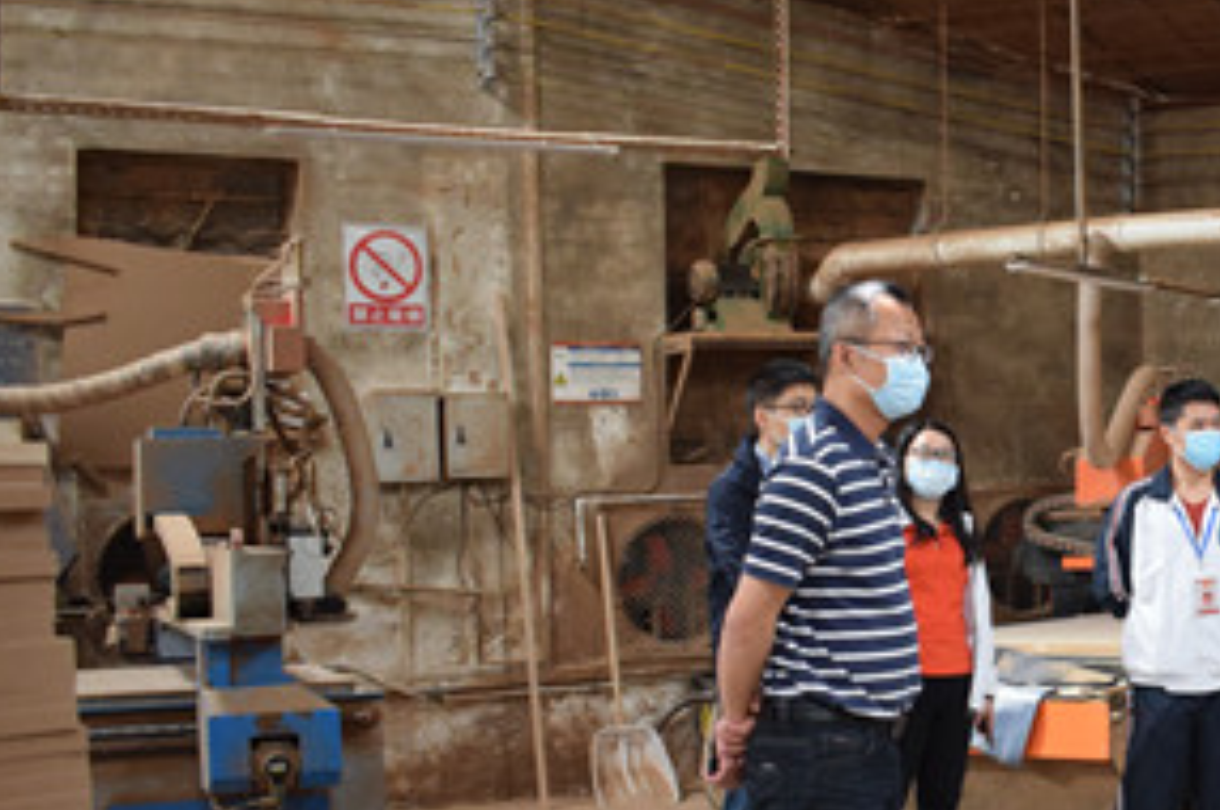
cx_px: 1118
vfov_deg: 21.5
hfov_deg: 30.4
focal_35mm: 63
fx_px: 2133
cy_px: 480
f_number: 3.8
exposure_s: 1/60
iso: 1400
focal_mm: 20
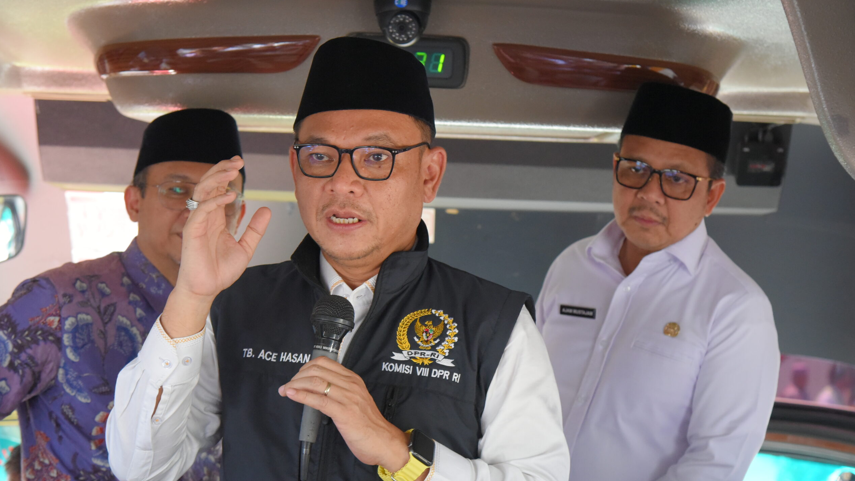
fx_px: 1564
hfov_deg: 30.6
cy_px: 253
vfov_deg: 17.5
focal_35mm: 69
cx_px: 427
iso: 5000
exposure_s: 1/125
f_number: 5.6
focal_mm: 65
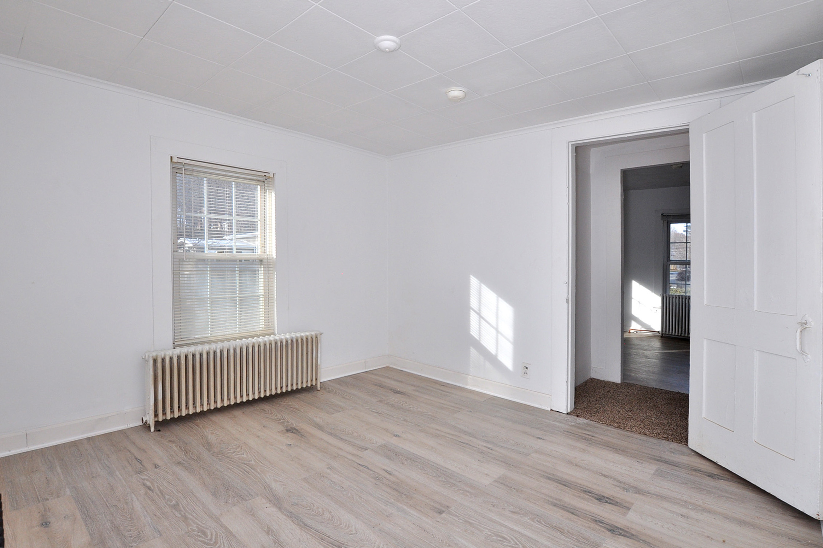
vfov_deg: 68.8
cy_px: 285
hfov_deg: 91.5
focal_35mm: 18
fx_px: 401
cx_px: 396
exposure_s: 1/160
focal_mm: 11
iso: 250
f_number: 8
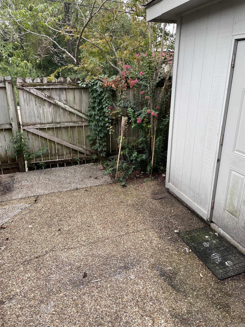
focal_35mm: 26
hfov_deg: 53.1
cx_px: 122
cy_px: 164
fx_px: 245
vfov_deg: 67.3
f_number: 1.6
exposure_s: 1/290
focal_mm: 4.2
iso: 32
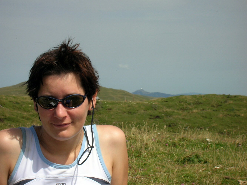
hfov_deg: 19.3
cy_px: 92
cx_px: 124
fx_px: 728
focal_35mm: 102
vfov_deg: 14.5
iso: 50
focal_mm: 17.1
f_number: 8.2
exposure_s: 1/234
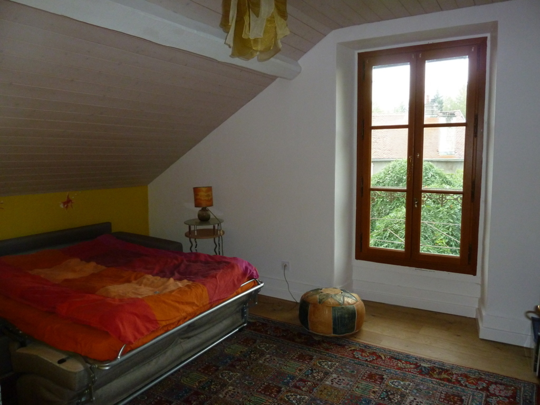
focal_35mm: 25
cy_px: 202
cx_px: 270
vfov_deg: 54.9
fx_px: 390
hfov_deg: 69.4
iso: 320
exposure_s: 1/30
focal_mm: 4.1
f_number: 3.3
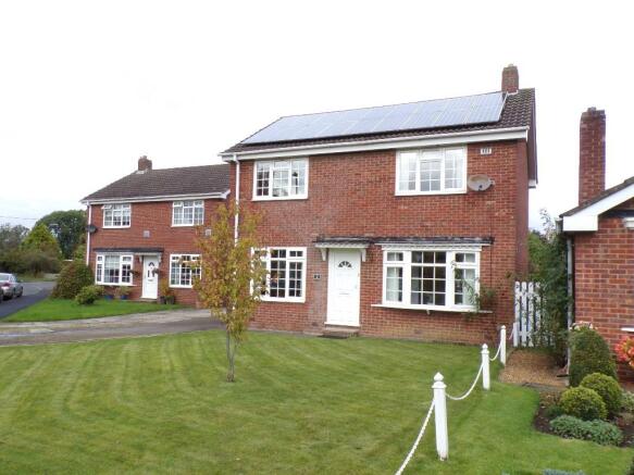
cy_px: 238
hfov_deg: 63.5
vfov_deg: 49.7
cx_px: 317
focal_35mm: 28
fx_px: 513
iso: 80
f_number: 8.2
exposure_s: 1/50
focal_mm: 5
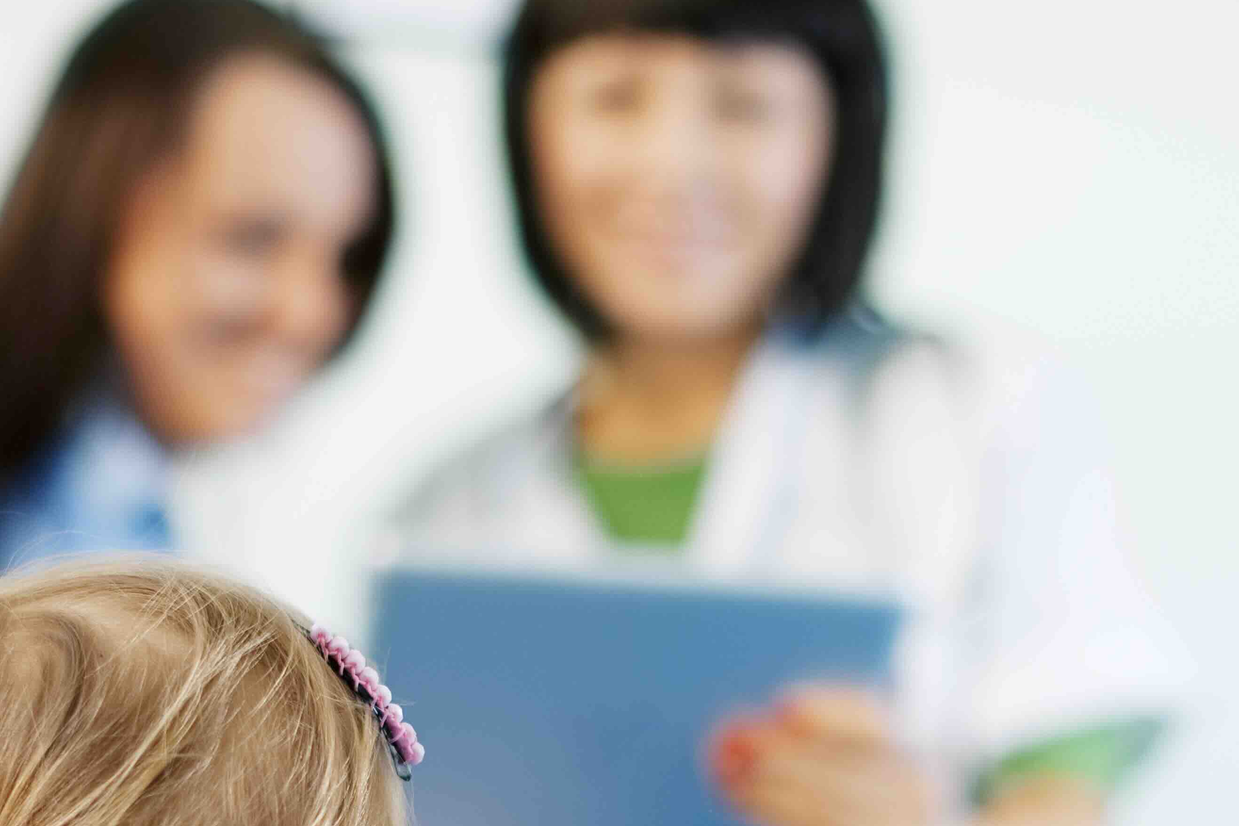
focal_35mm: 115
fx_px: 3957
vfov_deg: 11.7
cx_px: 618
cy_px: 941
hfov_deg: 17.8
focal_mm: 50
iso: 100
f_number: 2
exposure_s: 1/200
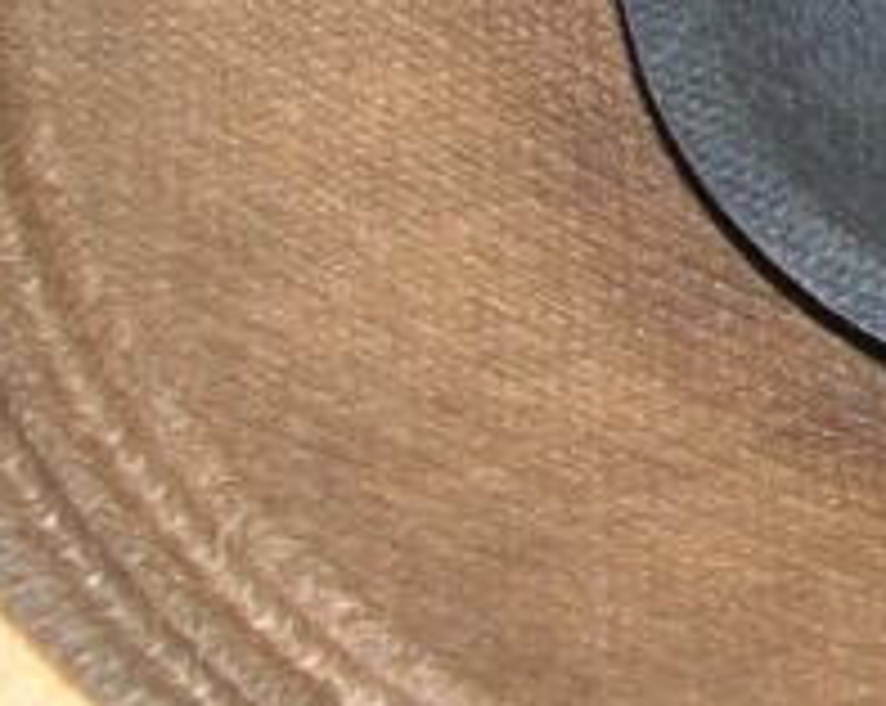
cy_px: -22
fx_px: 3954
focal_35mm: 151
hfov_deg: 12.2
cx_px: 1327
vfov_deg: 10.1
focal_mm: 6.4
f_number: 5
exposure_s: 1/60
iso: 50
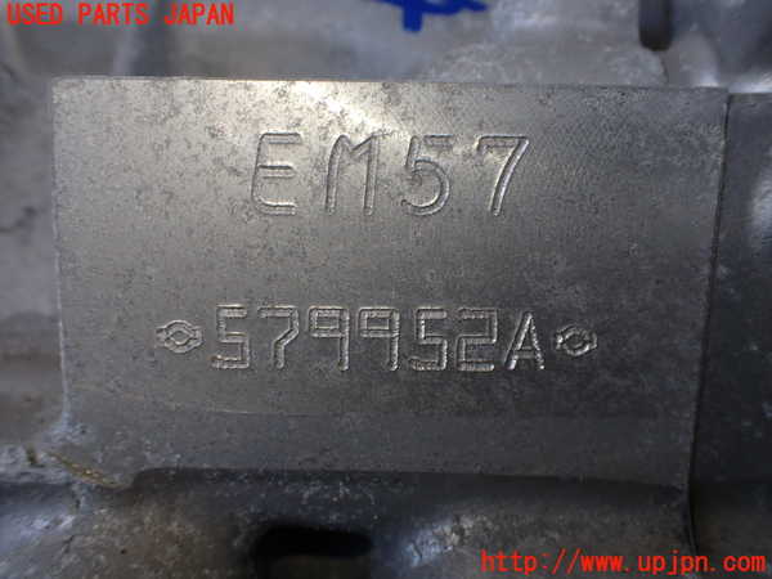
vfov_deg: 46.8
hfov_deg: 60.0
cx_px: 386
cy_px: 290
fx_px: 669
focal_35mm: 30
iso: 100
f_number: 3.2
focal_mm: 5.4
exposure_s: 1/125
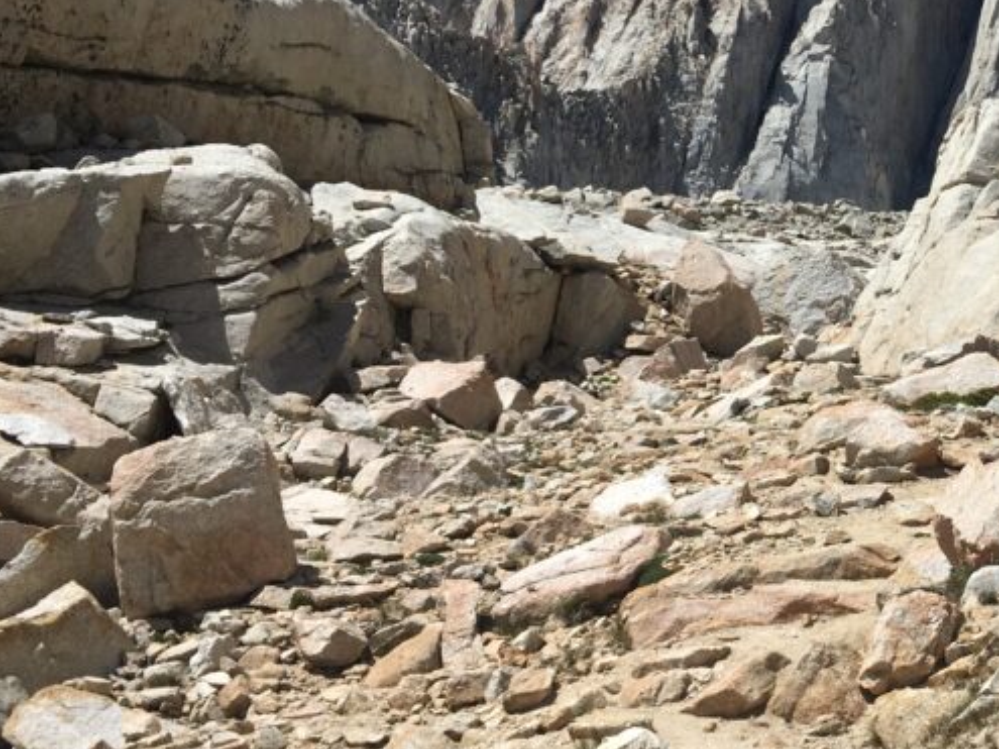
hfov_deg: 30.3
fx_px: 1731
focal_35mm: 60
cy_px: 246
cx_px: 961
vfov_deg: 24.3
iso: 25
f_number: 2.2
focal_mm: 4.15
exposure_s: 1/2481
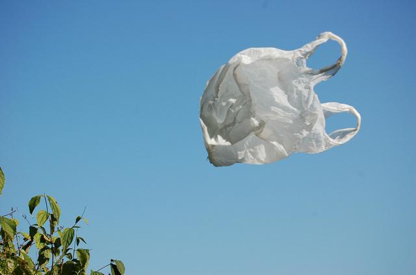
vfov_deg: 16.5
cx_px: 208
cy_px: 138
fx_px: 951
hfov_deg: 24.7
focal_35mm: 82
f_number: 5.6
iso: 200
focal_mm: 55
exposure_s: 1/1000
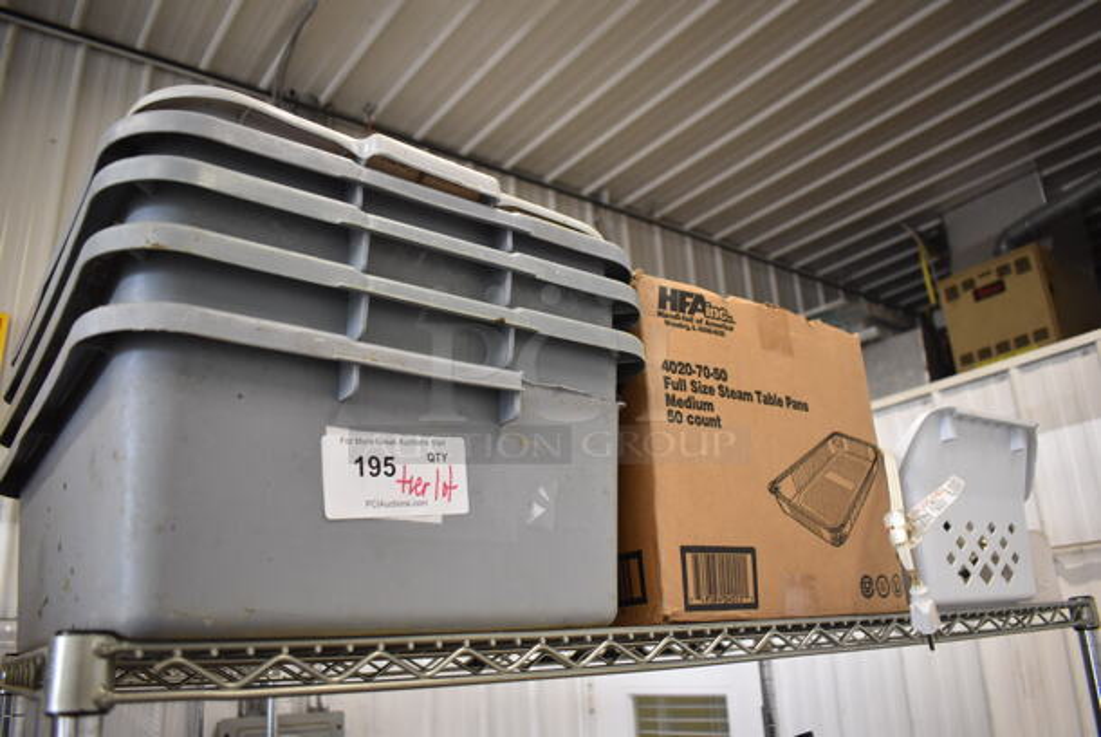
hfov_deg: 67.3
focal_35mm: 27
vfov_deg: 48.0
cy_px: 368
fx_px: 827
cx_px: 550
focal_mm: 18
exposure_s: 1/125
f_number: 3.5
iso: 800
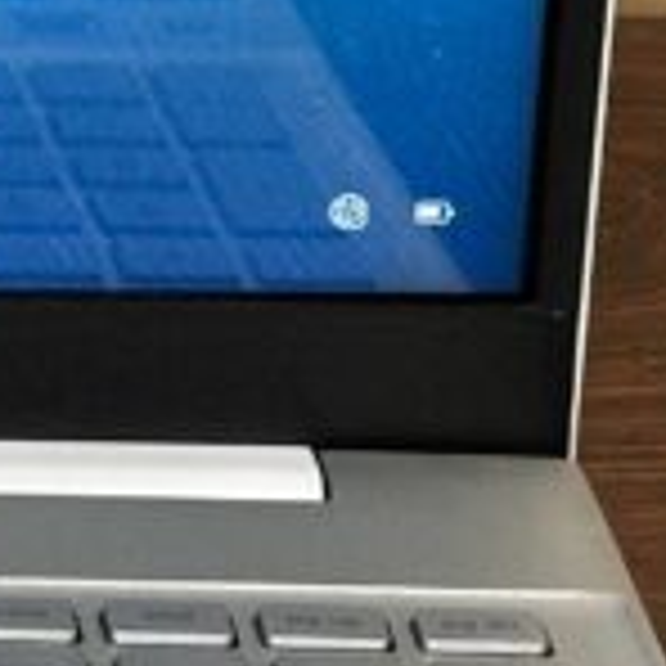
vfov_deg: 6.0
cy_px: 22
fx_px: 6378
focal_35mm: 293
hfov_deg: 5.7
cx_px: -999
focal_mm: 6.86
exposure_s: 1/50
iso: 200
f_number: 1.78
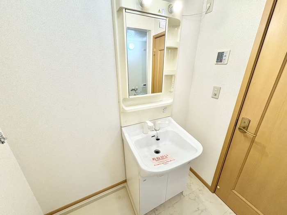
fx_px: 116
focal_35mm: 14
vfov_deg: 85.7
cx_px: 144
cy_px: 108
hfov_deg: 102.1
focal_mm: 2.22
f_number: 2.2
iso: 200
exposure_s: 1/120
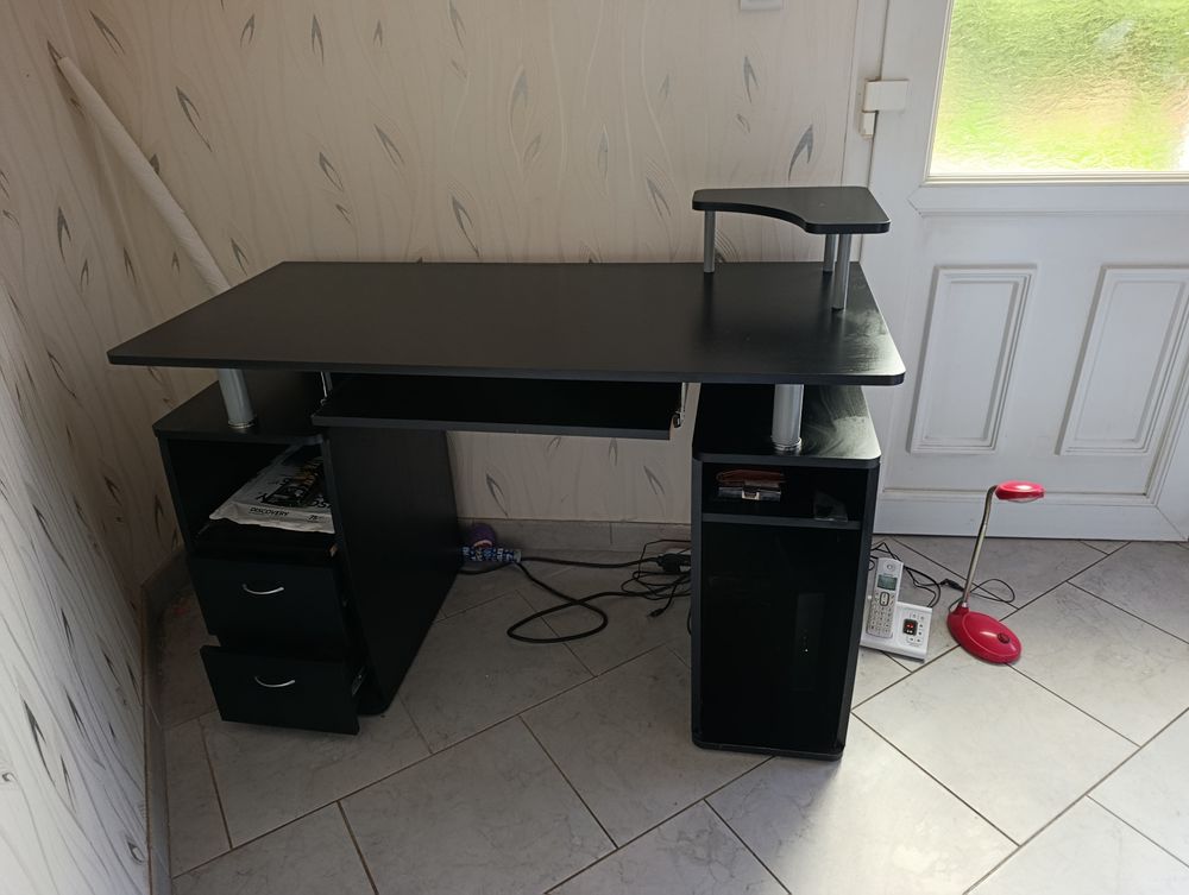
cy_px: 448
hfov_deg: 73.8
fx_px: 791
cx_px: 594
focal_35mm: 23
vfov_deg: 59.0
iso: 1214
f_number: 1.65
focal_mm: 6.11
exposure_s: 1/50
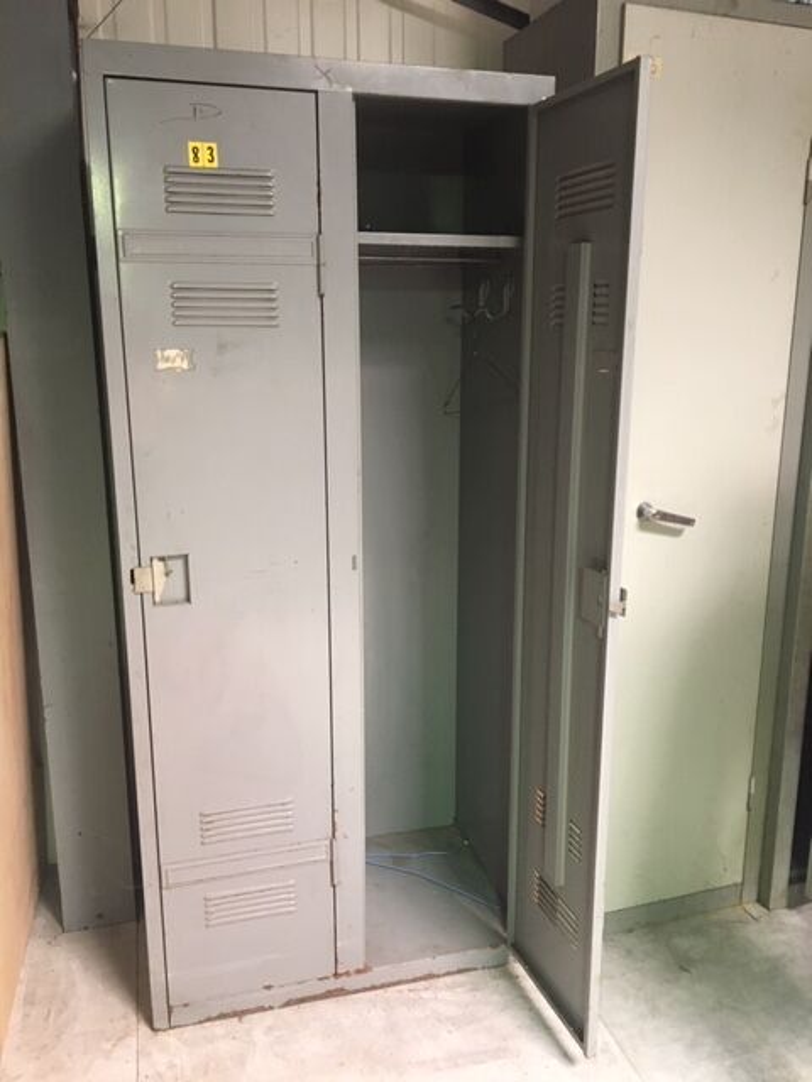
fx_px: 907
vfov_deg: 61.7
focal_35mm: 29
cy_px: 541
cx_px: 406
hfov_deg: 48.2
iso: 160
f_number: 2.2
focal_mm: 4.15
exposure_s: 1/33
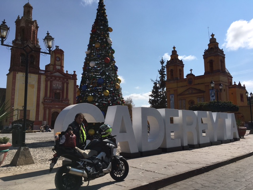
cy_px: 95
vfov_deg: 48.2
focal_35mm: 29
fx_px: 212
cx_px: 126
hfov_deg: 61.7
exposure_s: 1/3497
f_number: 2.2
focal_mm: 4.15
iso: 25
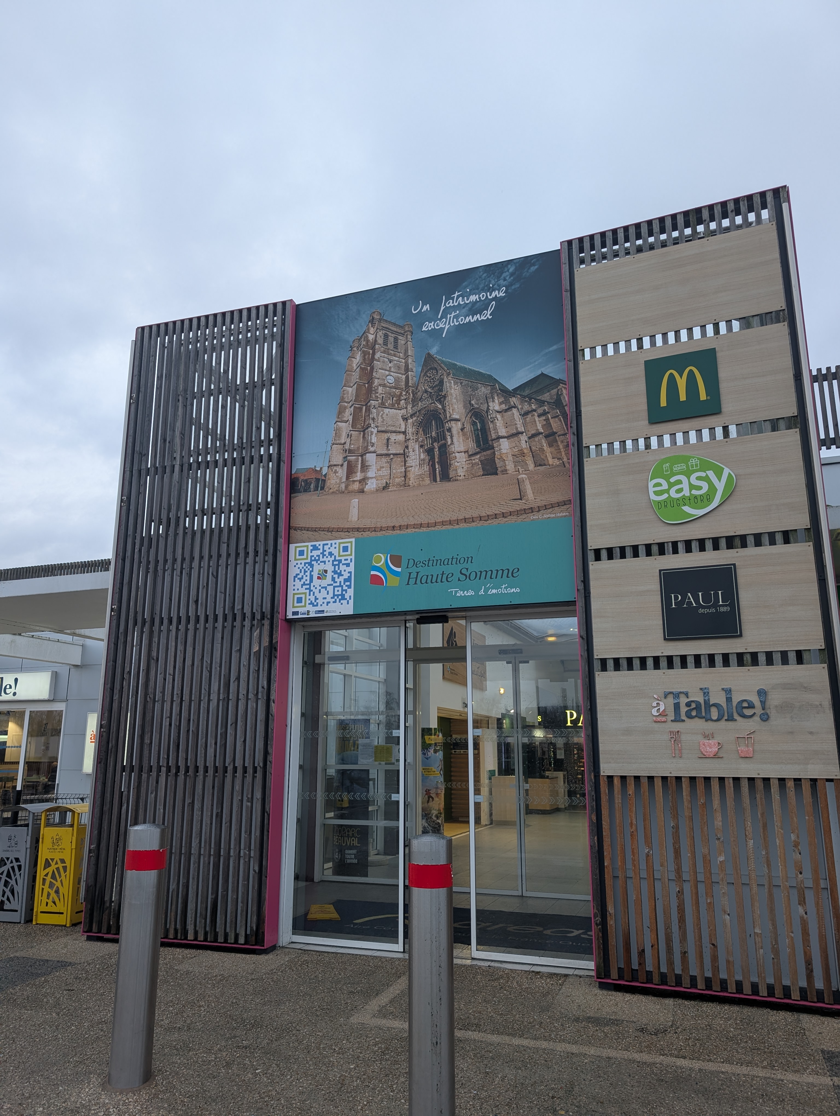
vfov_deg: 71.5
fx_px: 775
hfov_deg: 56.9
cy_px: 558
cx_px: 420
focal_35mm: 24
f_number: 1.68
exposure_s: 1/62
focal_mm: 6.9
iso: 36
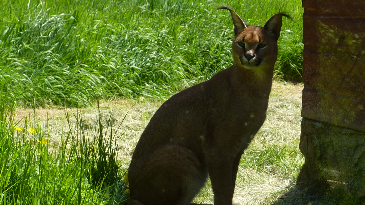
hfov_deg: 12.2
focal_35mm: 176
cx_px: 182
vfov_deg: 6.9
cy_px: 110
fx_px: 1703
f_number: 4.3
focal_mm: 14.7
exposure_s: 1/200
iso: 80
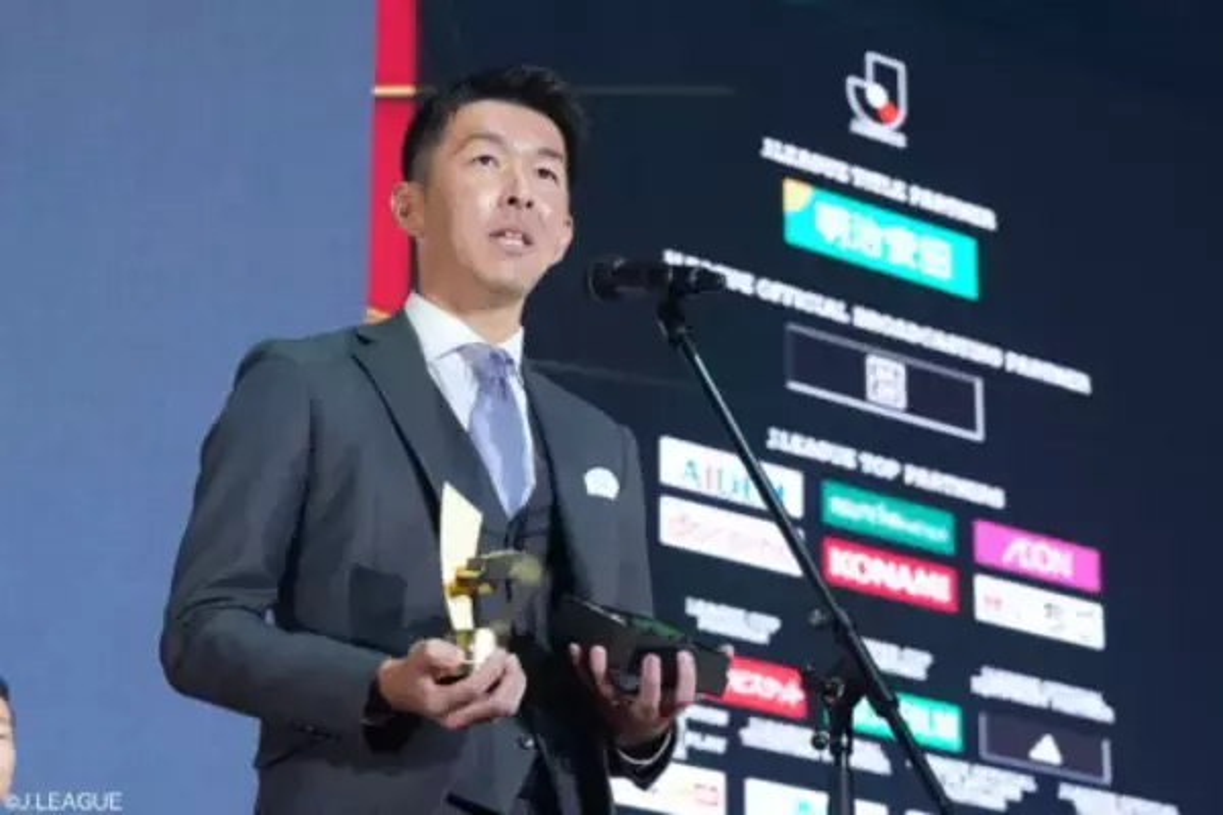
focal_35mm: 105
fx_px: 3567
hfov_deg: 19.5
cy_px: 408
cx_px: 612
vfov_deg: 13.0
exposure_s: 1/160
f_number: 5.6
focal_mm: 70
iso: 1600
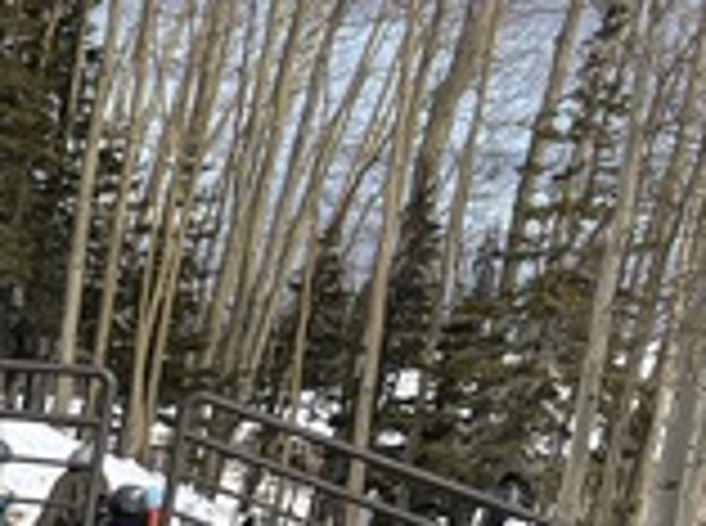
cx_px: -1264
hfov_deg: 9.6
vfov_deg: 8.3
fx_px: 3459
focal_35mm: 170
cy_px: 1030
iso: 50
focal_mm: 5.96
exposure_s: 1/7194
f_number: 1.6
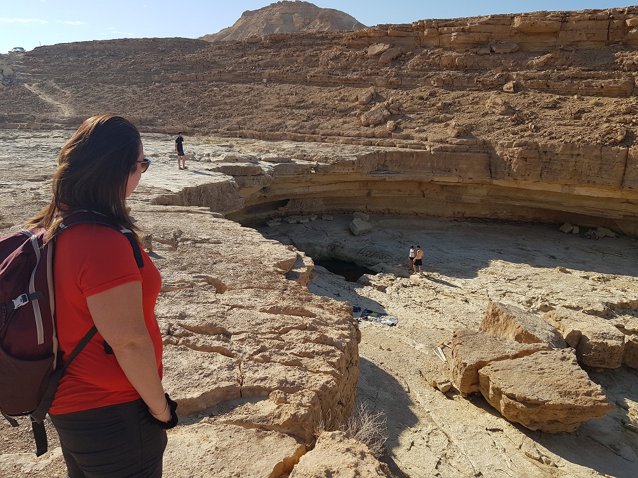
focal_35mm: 26
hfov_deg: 67.3
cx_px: 319
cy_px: 239
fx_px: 479
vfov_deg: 53.1
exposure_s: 1/2280
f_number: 1.7
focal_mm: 4.3
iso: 40
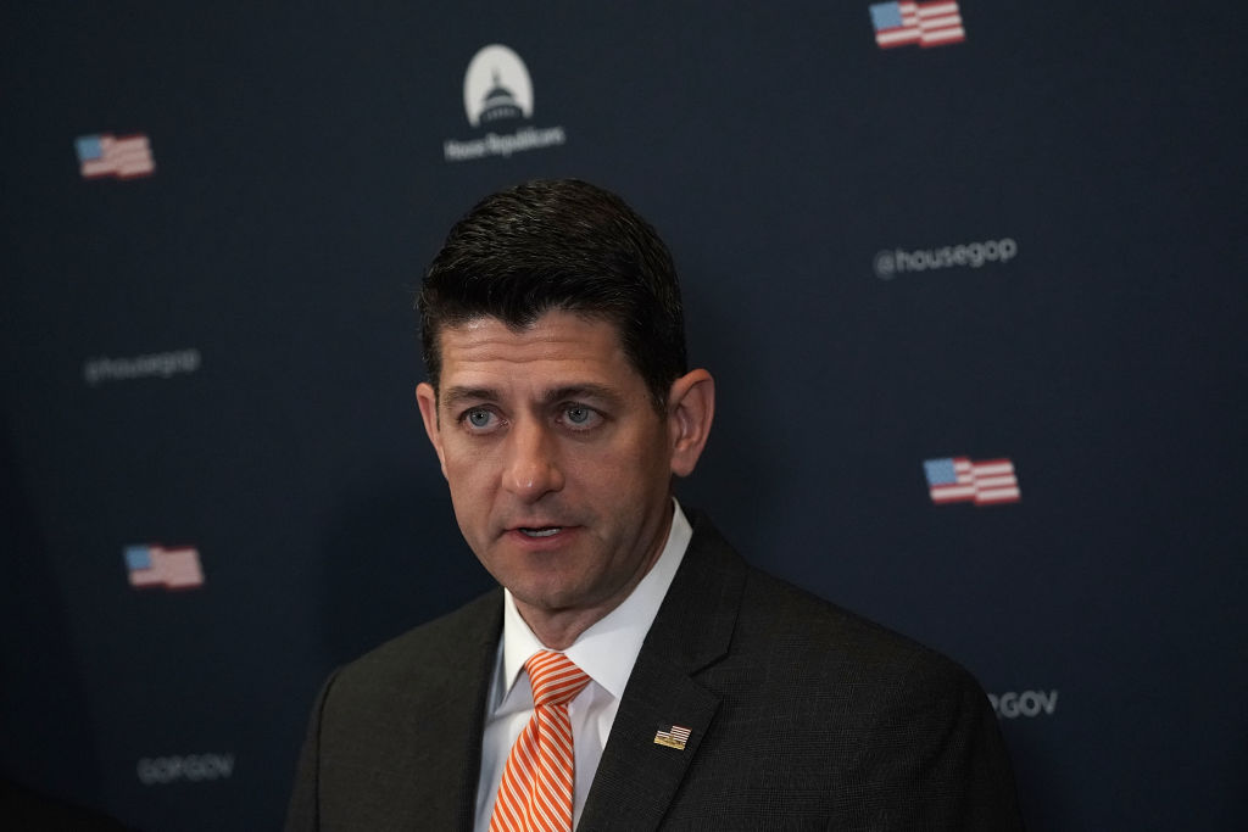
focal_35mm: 156
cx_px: 624
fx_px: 5408
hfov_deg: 13.2
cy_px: 416
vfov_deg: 8.8
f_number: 5.6
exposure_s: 1/640
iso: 6400
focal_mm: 156
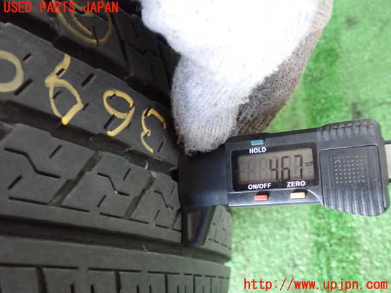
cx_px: 196
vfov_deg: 37.7
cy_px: 146
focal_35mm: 38
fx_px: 429
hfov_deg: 49.0
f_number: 2.7
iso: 800
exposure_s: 1/20
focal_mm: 6.83
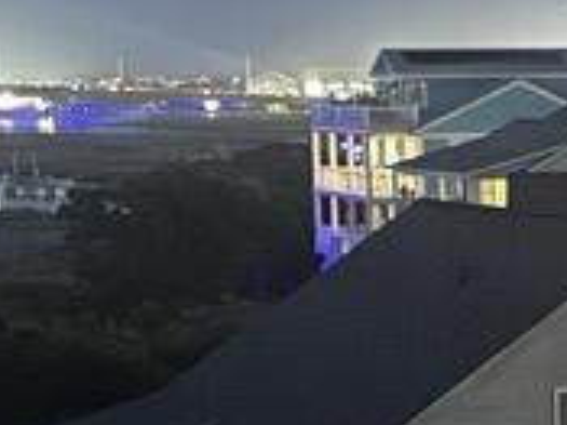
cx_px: -661
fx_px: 2881
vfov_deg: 8.4
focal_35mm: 176
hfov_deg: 10.2
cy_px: -58
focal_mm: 6.76
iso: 1600
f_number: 1.78
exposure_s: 1/2
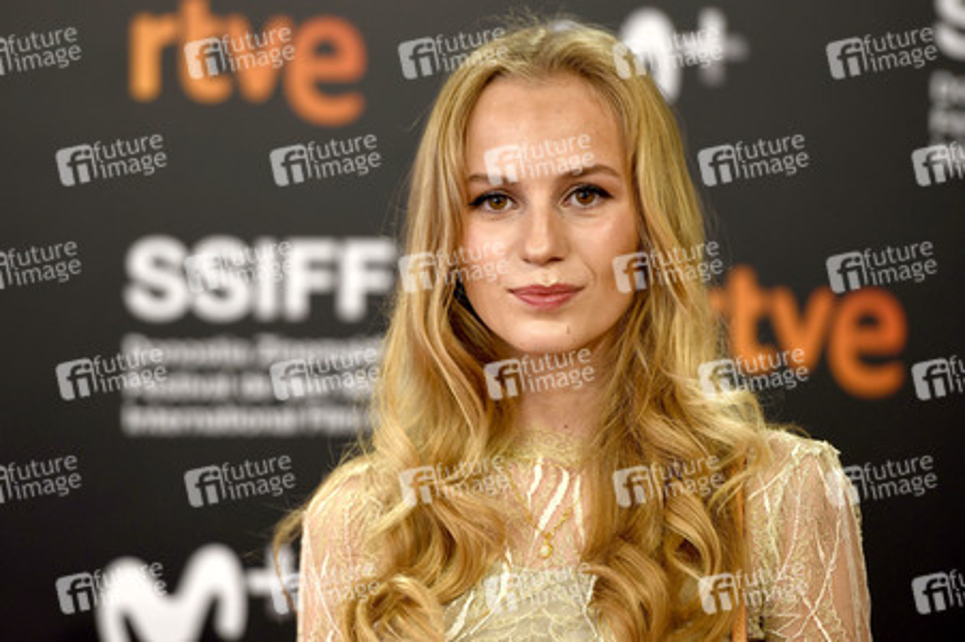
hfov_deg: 10.3
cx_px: 482
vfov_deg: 6.9
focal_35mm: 200
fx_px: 5357
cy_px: 321
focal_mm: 200
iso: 400
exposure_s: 1/500
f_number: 3.2
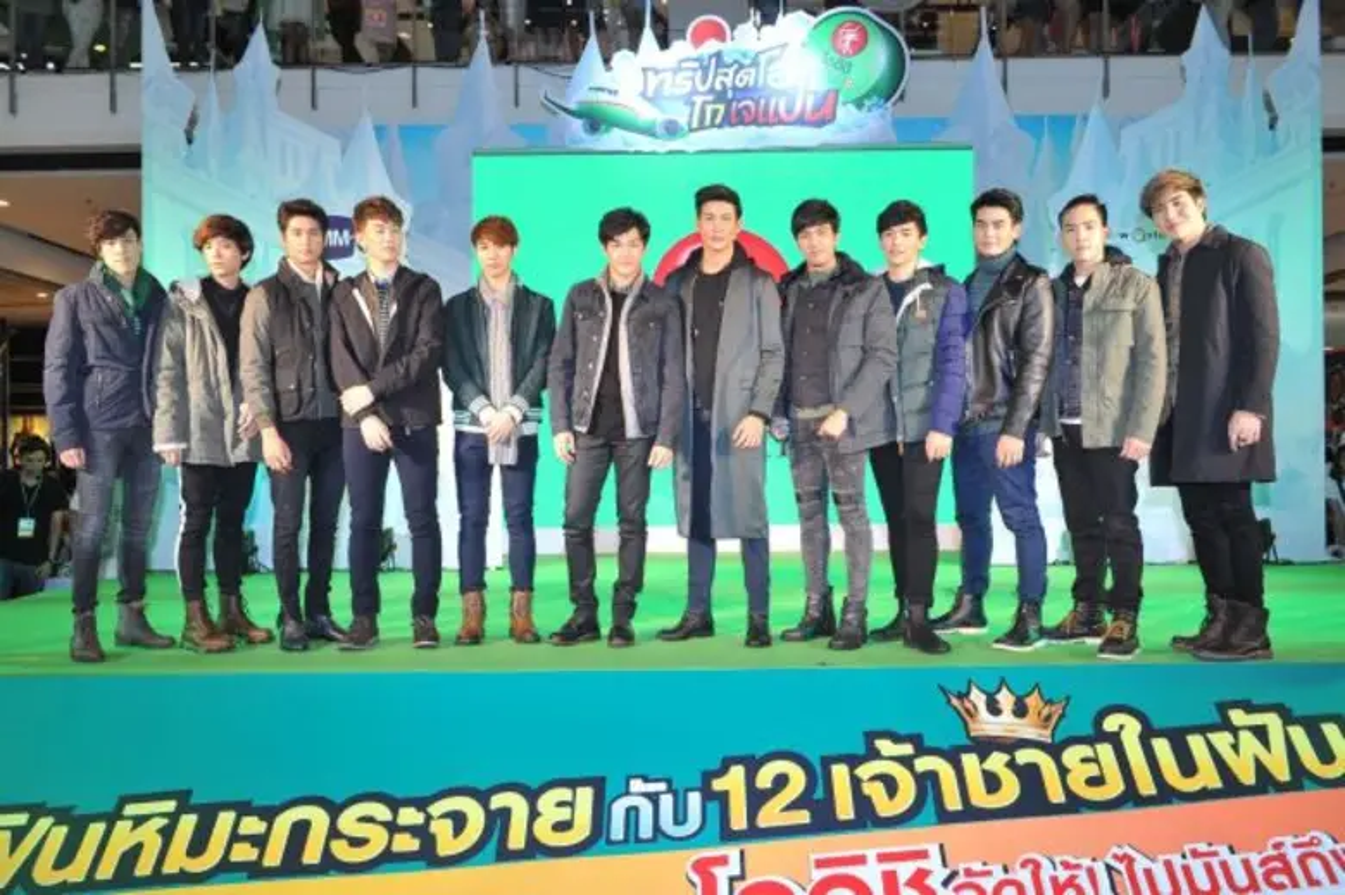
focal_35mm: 31
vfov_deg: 42.3
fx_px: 1157
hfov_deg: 60.3
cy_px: 448
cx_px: 672
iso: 1250
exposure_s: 1/200
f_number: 5
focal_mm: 31
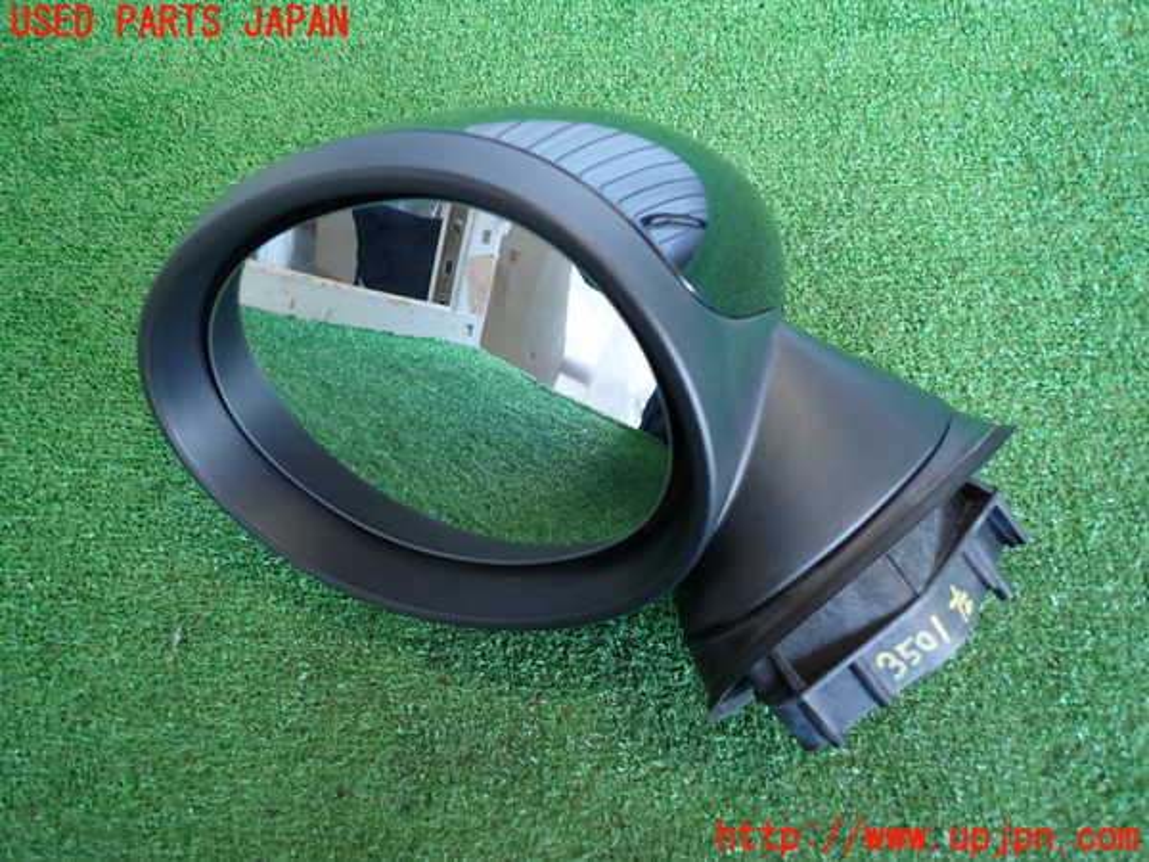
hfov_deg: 69.4
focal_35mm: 25
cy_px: 431
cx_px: 574
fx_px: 830
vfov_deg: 54.9
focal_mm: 4.5
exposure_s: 1/30
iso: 200
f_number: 2
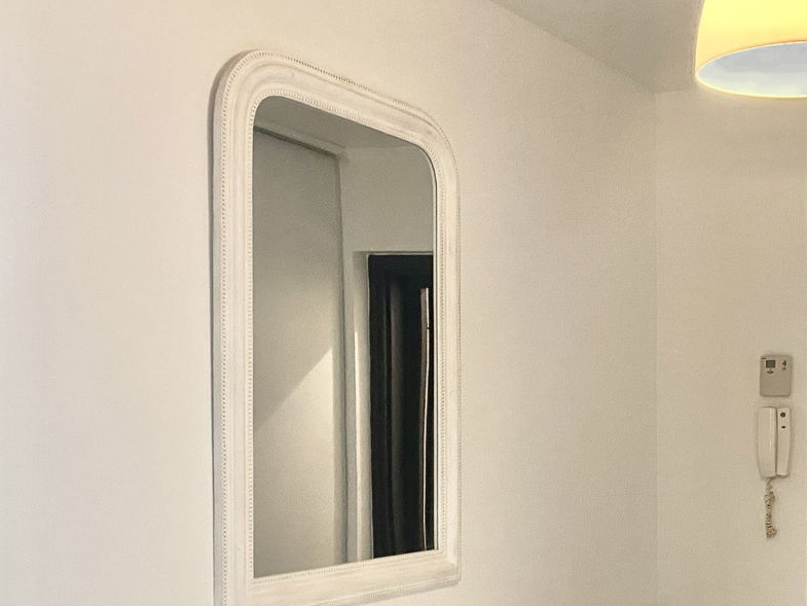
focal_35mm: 53
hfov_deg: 34.3
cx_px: 714
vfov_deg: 27.0
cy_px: 488
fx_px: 1236
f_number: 1.8
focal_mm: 4.25
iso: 400
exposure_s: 1/50
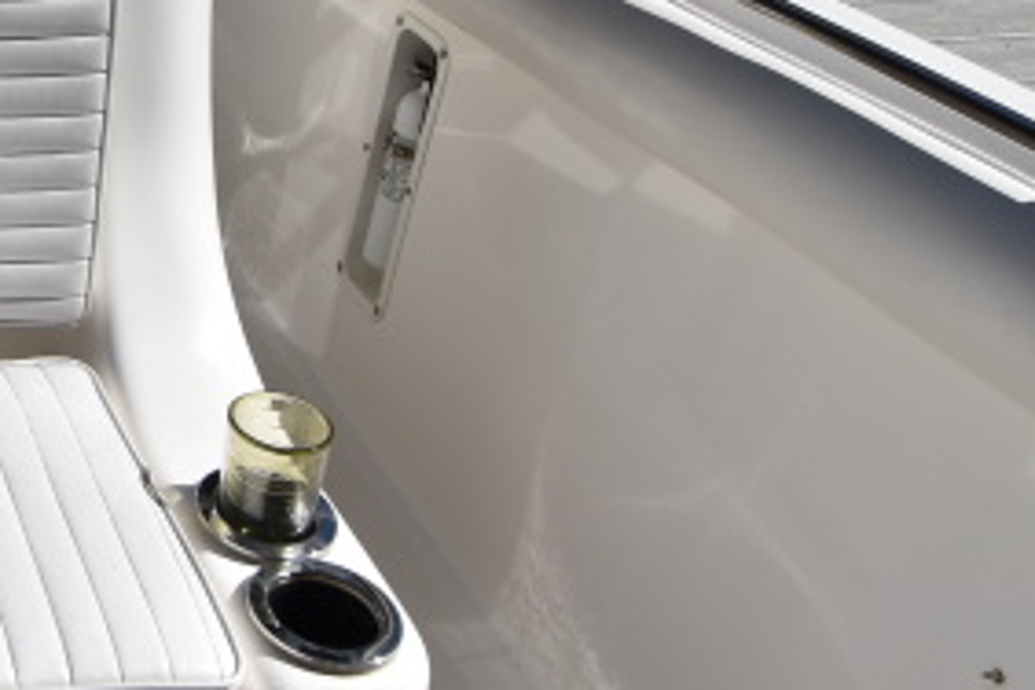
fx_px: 1512
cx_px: -384
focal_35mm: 53
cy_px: 37
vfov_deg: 24.8
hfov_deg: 28.9
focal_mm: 11
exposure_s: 1/400
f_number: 10
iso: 100
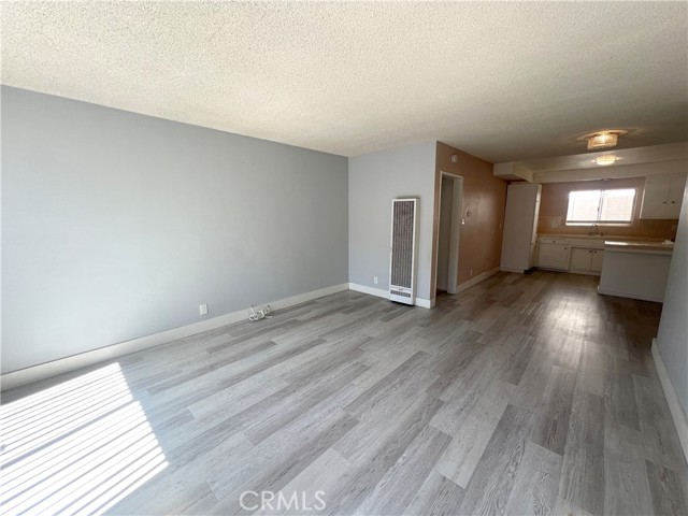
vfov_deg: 89.9
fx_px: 258
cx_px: 344
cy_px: 258
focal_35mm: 13
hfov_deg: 106.2
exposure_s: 1/99
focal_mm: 1.57
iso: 40
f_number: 1.8
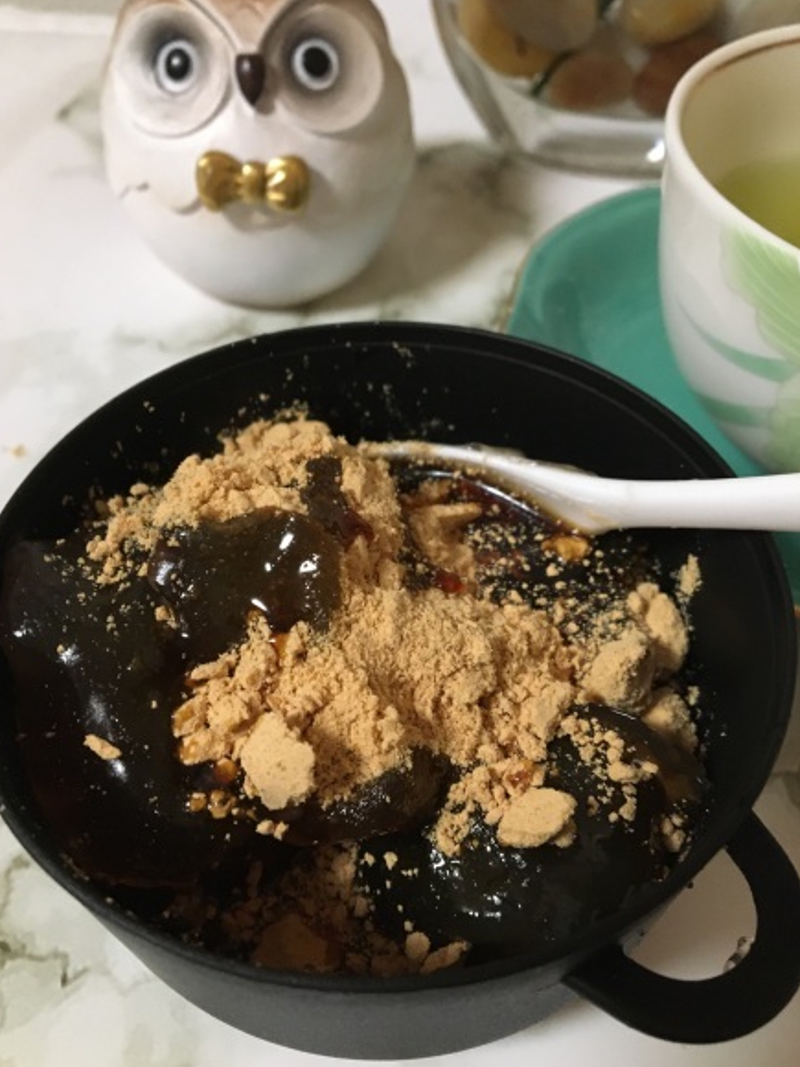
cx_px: 388
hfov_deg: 46.8
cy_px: 535
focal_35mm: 30
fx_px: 924
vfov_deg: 60.0
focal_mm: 4.15
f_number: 2.2
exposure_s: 1/25
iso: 200
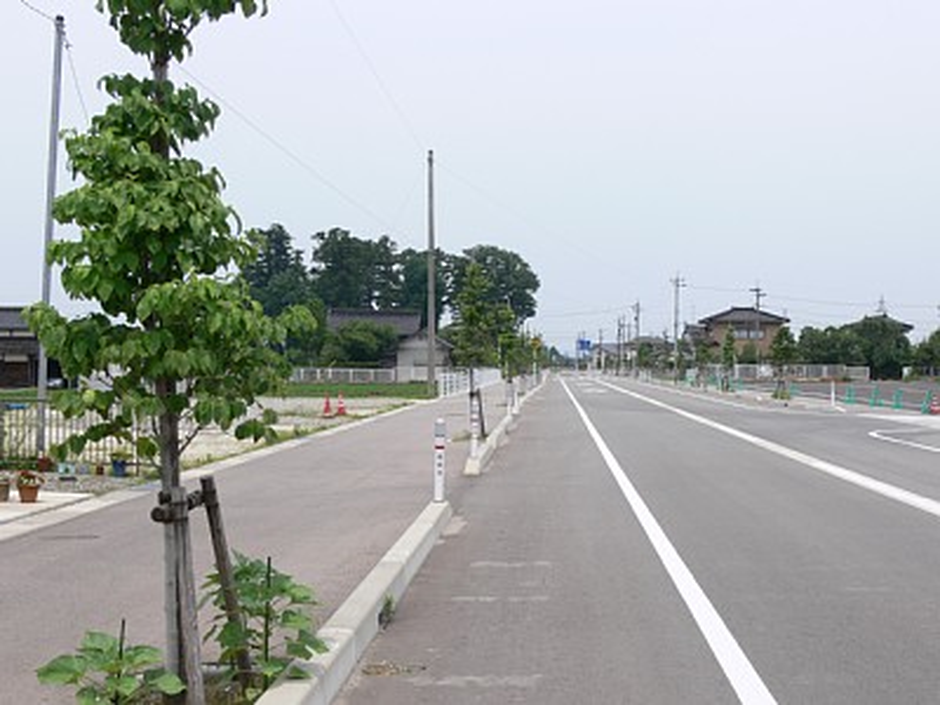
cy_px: 352
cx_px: 470
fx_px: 1113
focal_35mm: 41
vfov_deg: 35.1
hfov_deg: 45.8
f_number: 5.6
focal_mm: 8.7
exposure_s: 1/320
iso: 80
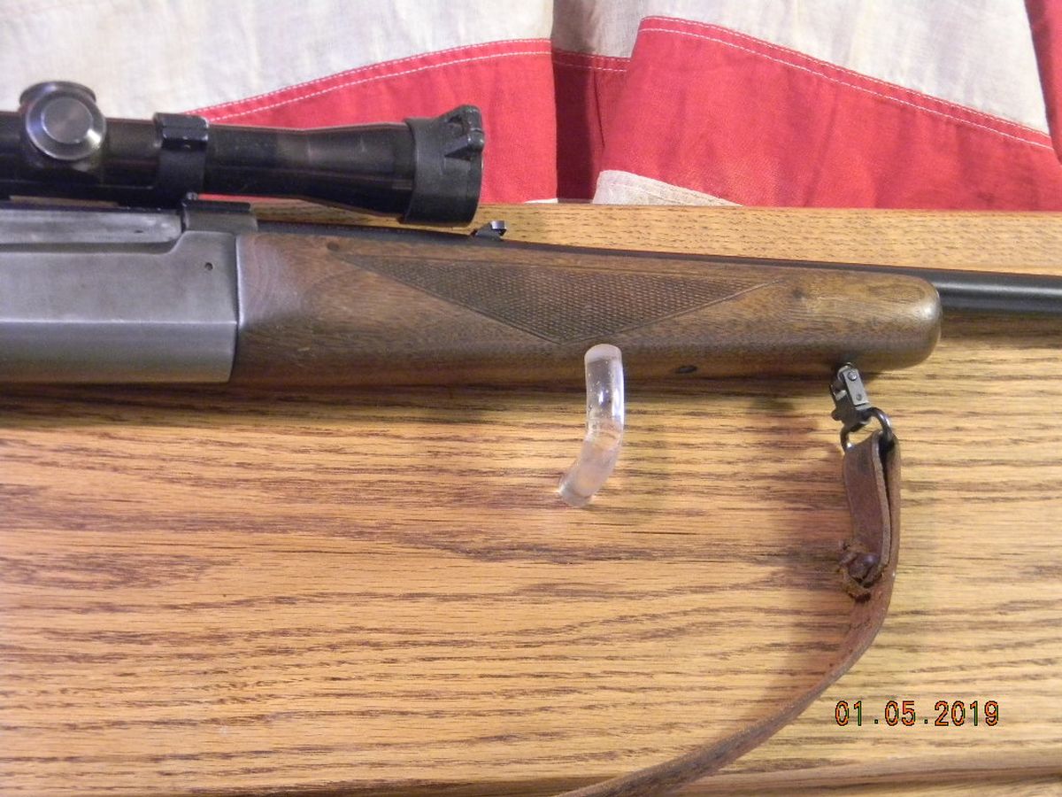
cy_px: 398
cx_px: 531
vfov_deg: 17.8
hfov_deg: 23.6
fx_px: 2546
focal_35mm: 83
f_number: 4.5
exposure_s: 1/8.1
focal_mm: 15.1
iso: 400
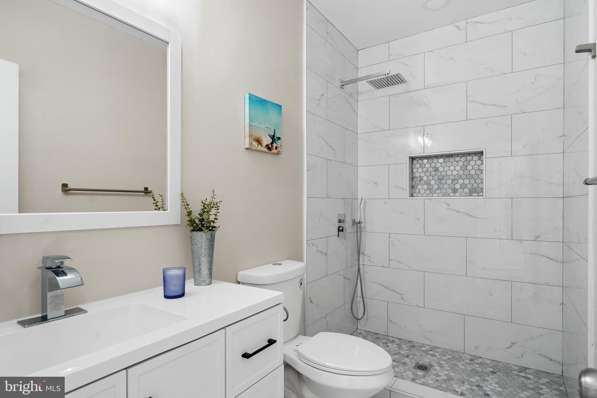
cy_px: 199
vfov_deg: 64.6
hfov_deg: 86.9
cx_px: 298
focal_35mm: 19
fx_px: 315
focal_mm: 19
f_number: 4.5
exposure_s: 1/80
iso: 1000
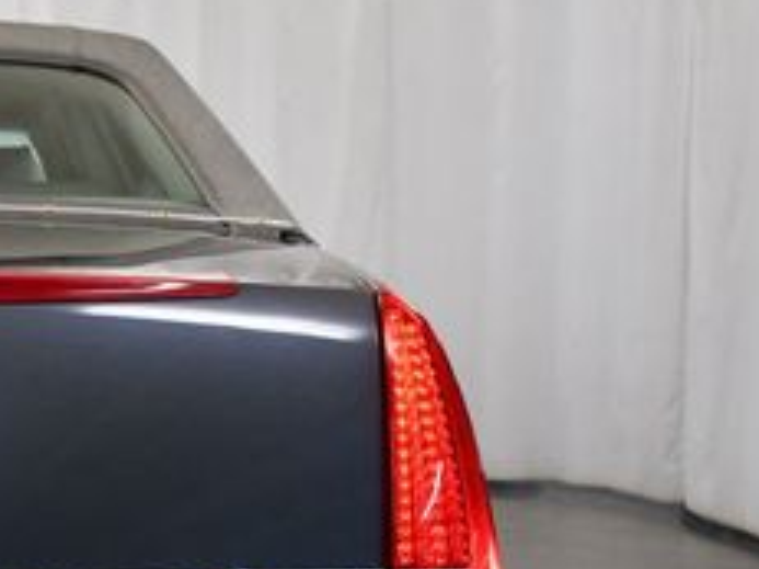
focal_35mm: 96
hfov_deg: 19.1
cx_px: -197
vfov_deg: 15.3
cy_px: 421
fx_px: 2104
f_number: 3.5
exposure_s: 1/160
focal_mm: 18
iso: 800
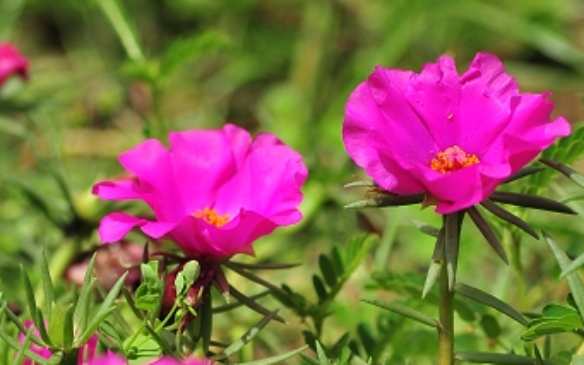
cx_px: 219
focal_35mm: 277
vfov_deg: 4.7
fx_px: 4408
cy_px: 488
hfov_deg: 7.6
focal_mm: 116
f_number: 4.5
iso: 200
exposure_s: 1/1600
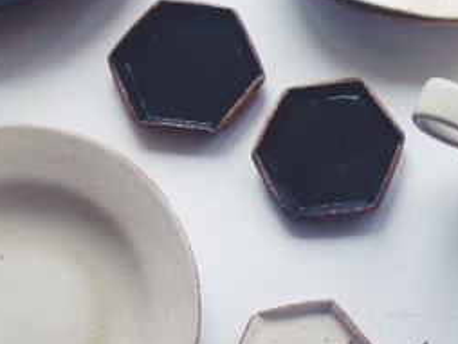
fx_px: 1099
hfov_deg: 22.7
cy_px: 294
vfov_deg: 17.6
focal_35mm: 83
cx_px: 451
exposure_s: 1/120
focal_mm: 4.12
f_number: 2.4
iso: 50
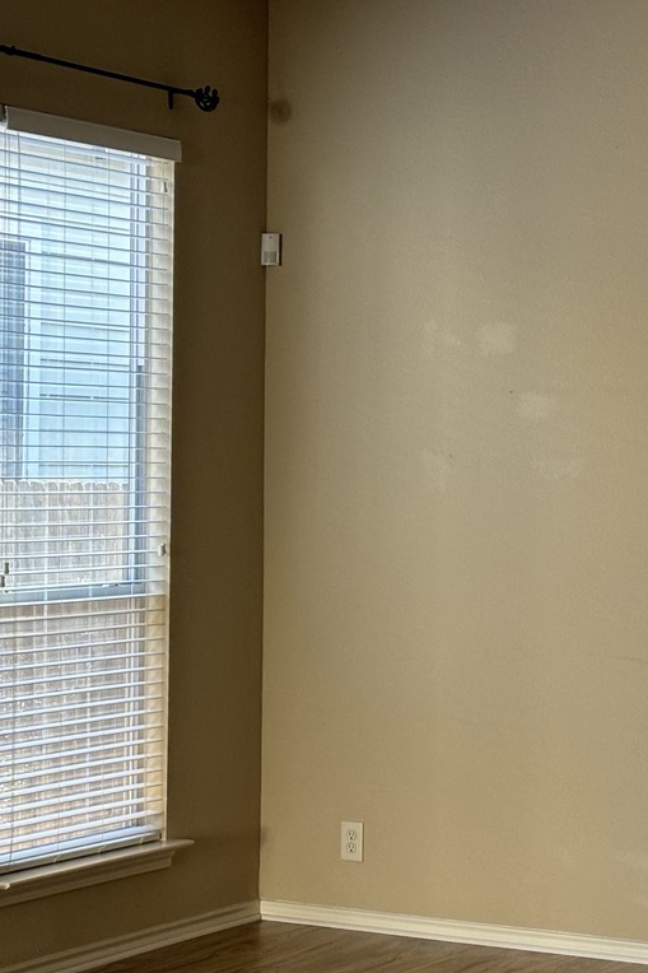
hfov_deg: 13.4
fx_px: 2755
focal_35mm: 102
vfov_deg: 20.0
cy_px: 548
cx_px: 334
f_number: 1.6
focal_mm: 5.96
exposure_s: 1/60
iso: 80
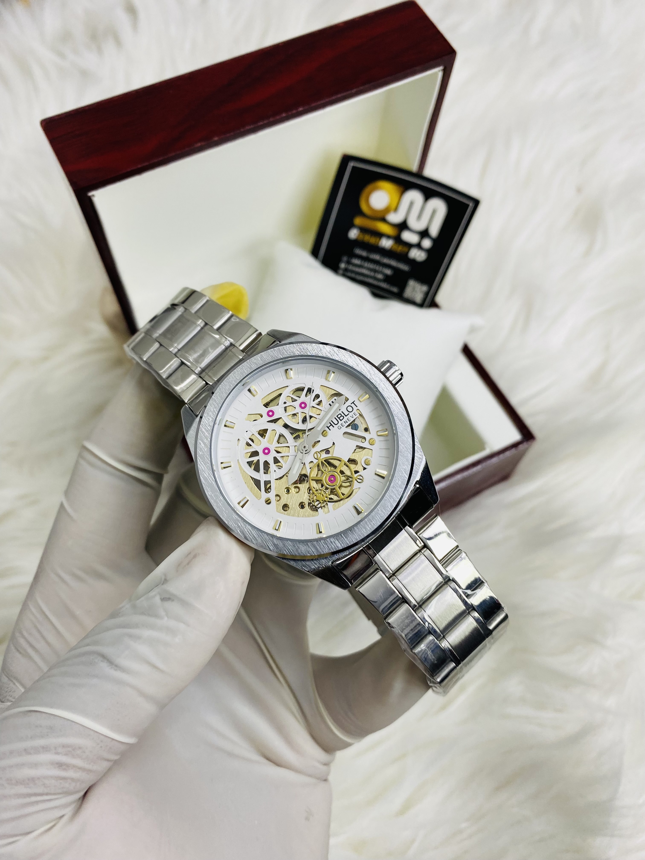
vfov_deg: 67.3
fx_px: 646
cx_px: 322
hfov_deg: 53.1
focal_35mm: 26
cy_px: 430
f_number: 1.8
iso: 64
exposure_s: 1/101
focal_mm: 4.25
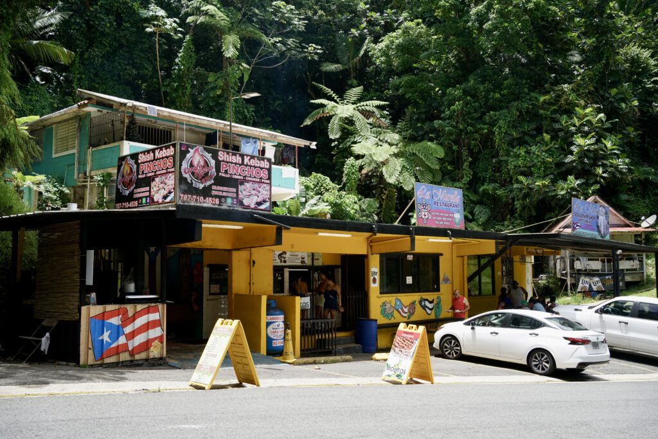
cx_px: 329
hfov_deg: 54.4
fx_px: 640
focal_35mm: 35
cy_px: 220
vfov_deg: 37.9
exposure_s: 1/640
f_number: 9
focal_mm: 35
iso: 640
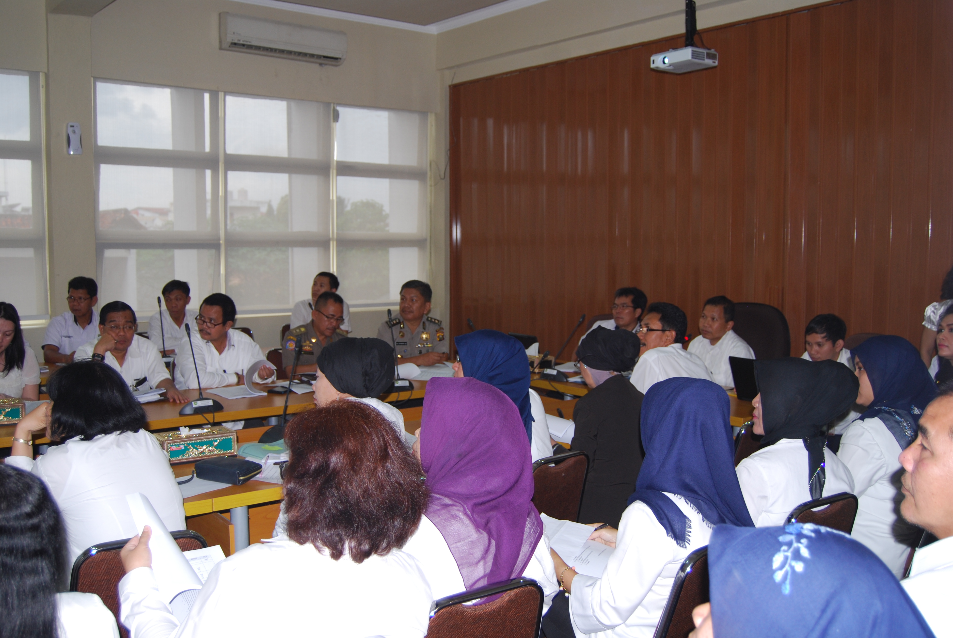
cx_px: 476
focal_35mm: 33
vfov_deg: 40.1
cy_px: 319
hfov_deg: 57.2
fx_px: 875
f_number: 3.8
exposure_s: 1/60
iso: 200
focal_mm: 22
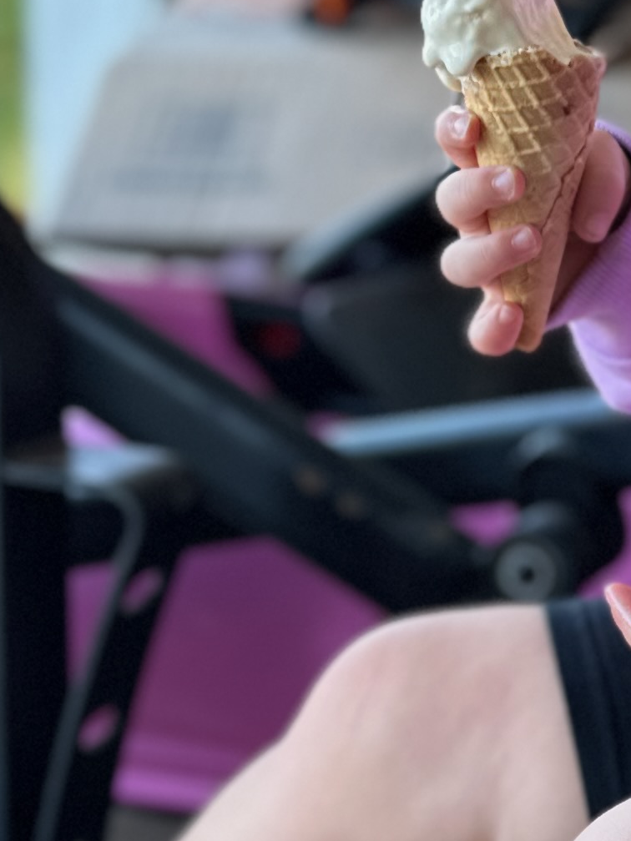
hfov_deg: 14.3
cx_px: 962
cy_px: 351
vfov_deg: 20.4
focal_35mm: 96
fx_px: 2333
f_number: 1.78
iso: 80
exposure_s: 1/121
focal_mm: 6.86
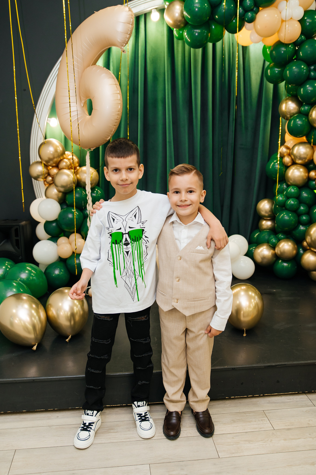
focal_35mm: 30
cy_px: 238
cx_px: 158
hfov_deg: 43.5
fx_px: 396
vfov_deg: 62.0
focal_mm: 30
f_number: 2.8
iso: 800
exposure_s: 1/160
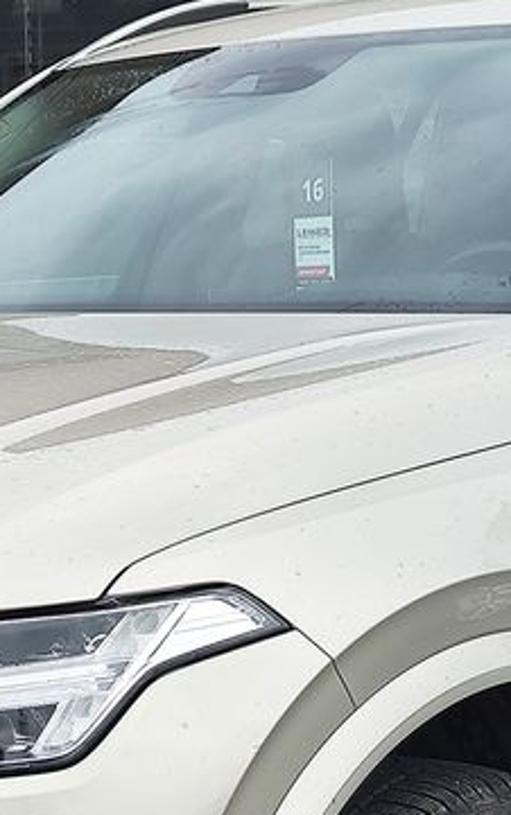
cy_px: 689
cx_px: 102
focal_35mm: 81
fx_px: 1803
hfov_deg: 16.0
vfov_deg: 25.0
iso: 50
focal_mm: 7.01
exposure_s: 1/174
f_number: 1.69
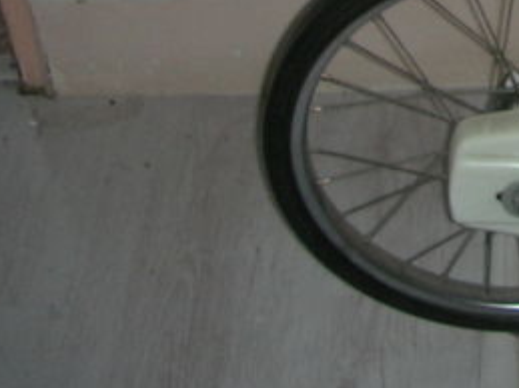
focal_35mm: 135
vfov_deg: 10.5
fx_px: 2023
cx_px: 874
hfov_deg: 13.4
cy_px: -232
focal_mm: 5.8
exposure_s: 1/60.1
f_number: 3
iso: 50
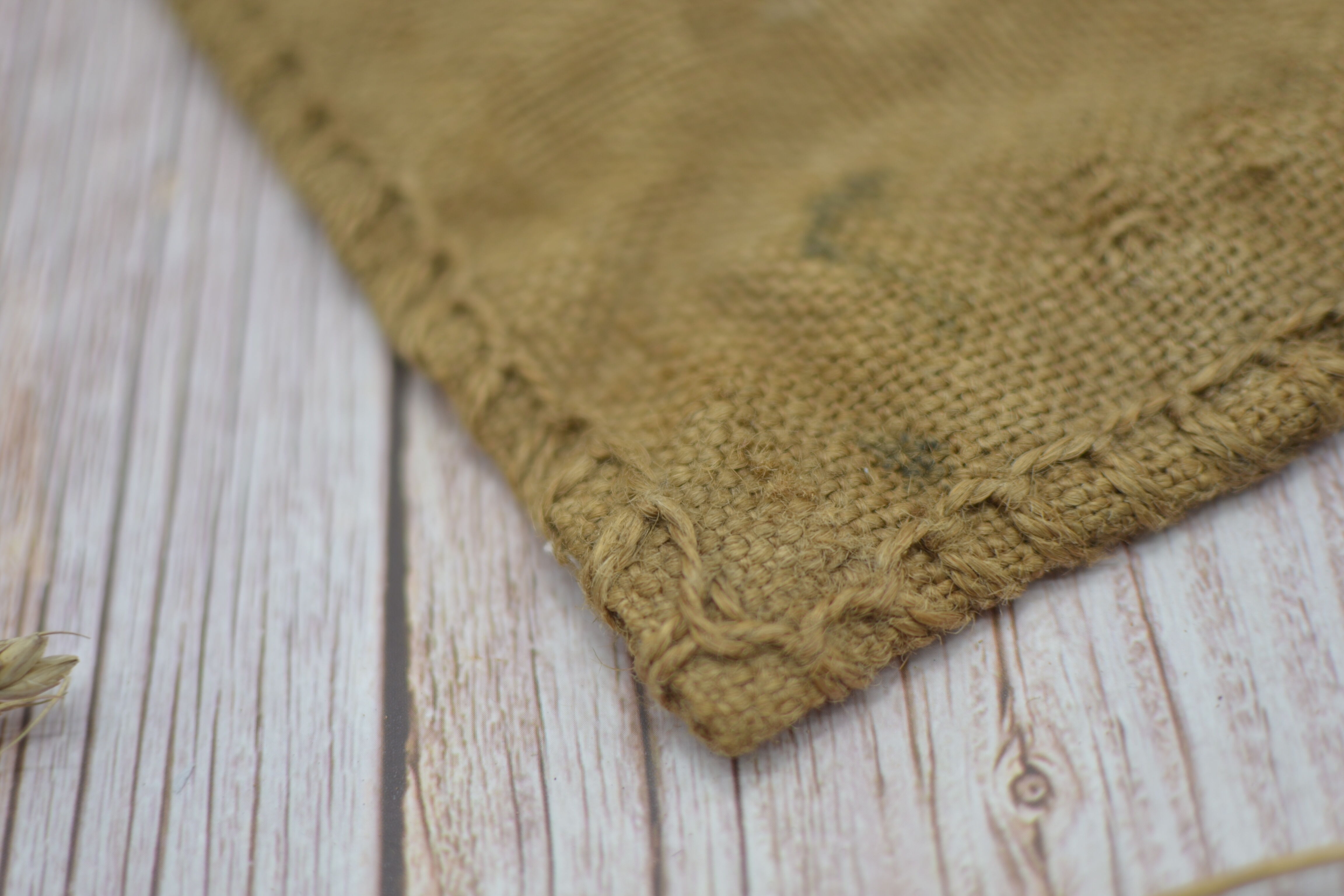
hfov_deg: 37.9
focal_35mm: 52
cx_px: 672
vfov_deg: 25.8
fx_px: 1960
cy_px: 448
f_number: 1.8
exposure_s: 1/500
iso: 100
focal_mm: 35
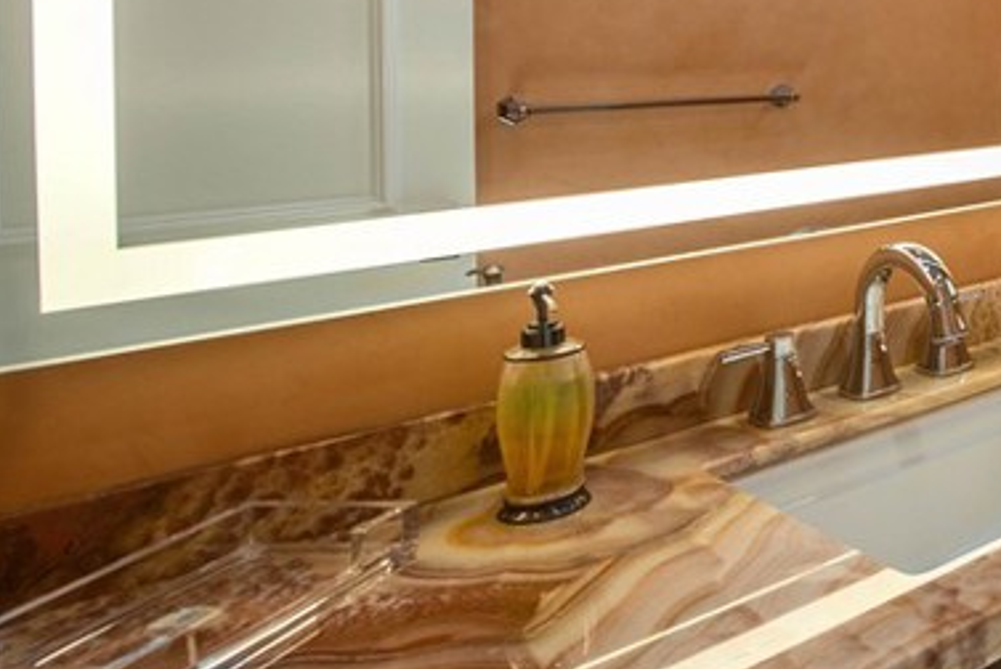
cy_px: 17
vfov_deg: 32.6
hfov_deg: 34.8
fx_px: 1057
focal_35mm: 38
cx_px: 1312
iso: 400
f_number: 6.3
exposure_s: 1/200
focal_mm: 14
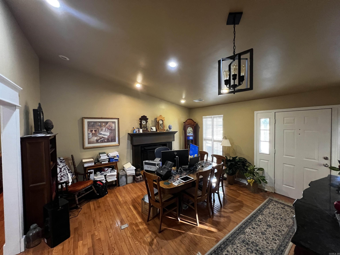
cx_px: 170
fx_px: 128
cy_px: 128
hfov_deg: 106.2
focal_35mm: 13
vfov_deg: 89.9
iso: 640
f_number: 1.8
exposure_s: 1/60
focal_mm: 1.57
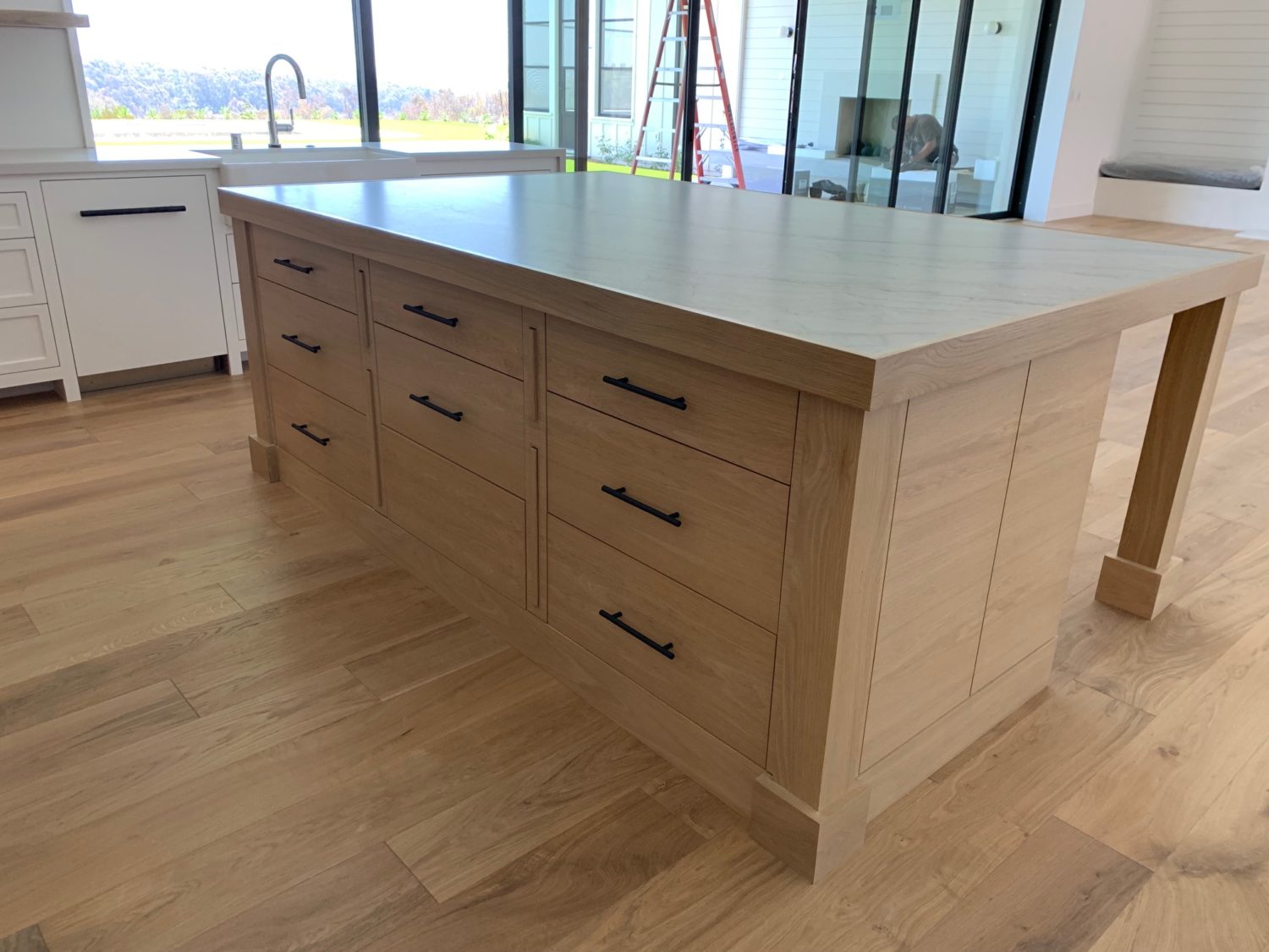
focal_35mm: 26
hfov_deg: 67.3
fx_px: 953
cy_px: 476
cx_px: 634
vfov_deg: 53.1
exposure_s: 1/119
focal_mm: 4.25
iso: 100
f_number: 1.8
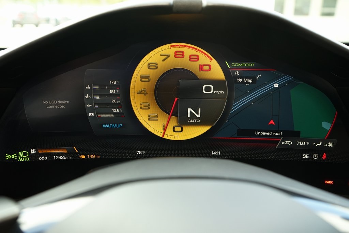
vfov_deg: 41.1
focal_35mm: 32
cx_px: 174
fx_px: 310
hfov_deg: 58.7
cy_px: 116
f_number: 5.6
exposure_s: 1/60
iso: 1000
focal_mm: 32
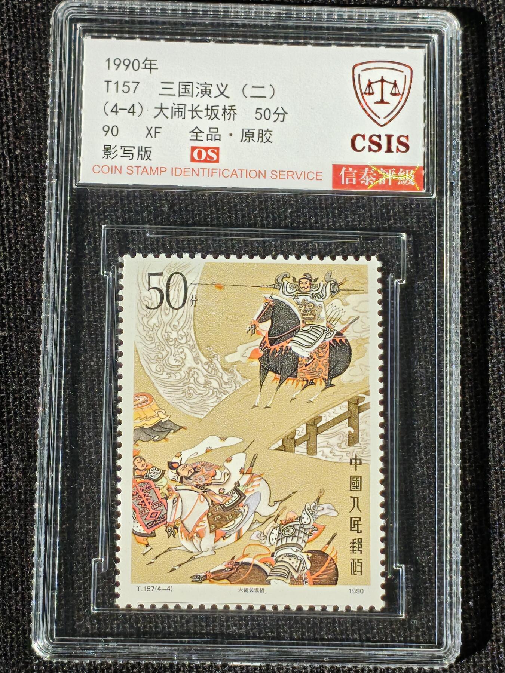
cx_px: 252
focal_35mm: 115
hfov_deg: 12.9
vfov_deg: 17.1
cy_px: 336
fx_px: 2237
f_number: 1.5
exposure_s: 1/2723
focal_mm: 4.94
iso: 50
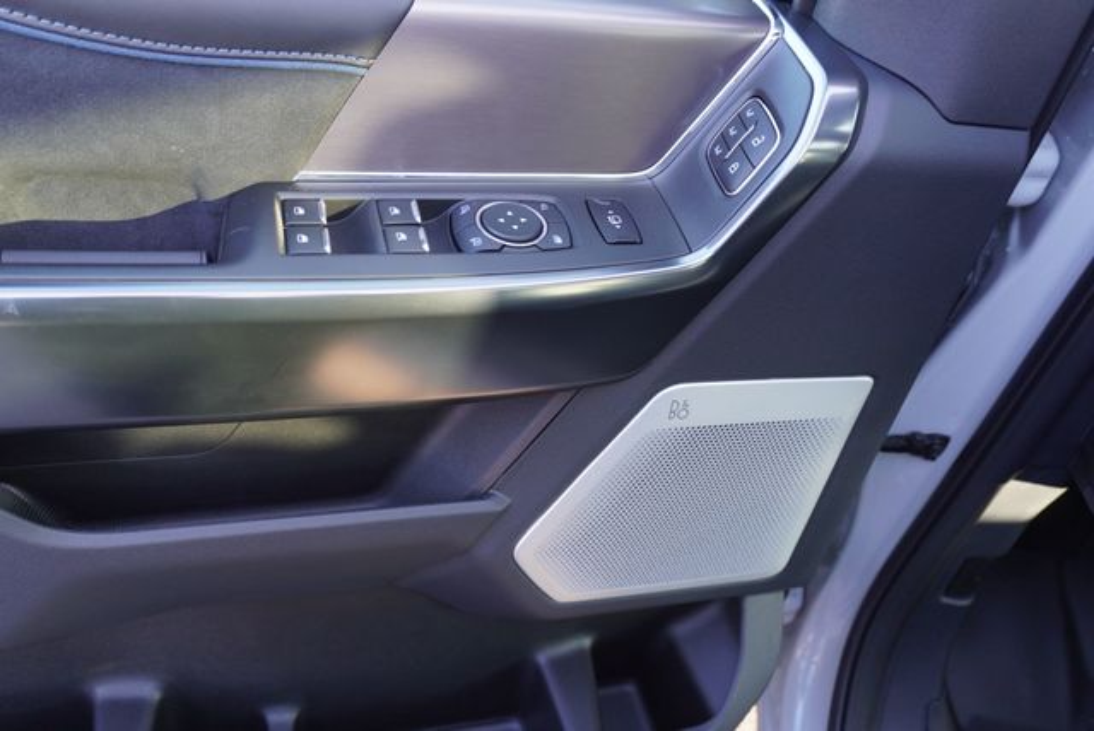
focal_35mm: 28
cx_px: 547
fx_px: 867
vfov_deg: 45.8
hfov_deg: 64.5
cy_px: 366
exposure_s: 1/60
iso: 320
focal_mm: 19
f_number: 4
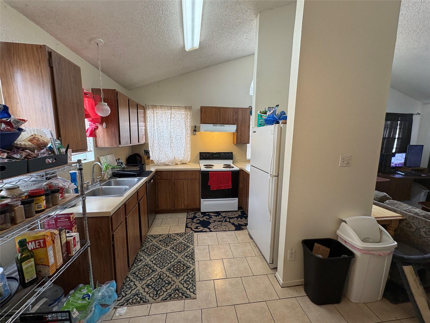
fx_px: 174
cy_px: 162
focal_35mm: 14
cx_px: 215
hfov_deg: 102.1
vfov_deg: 85.7
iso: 125
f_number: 2.2
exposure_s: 1/60
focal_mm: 2.22
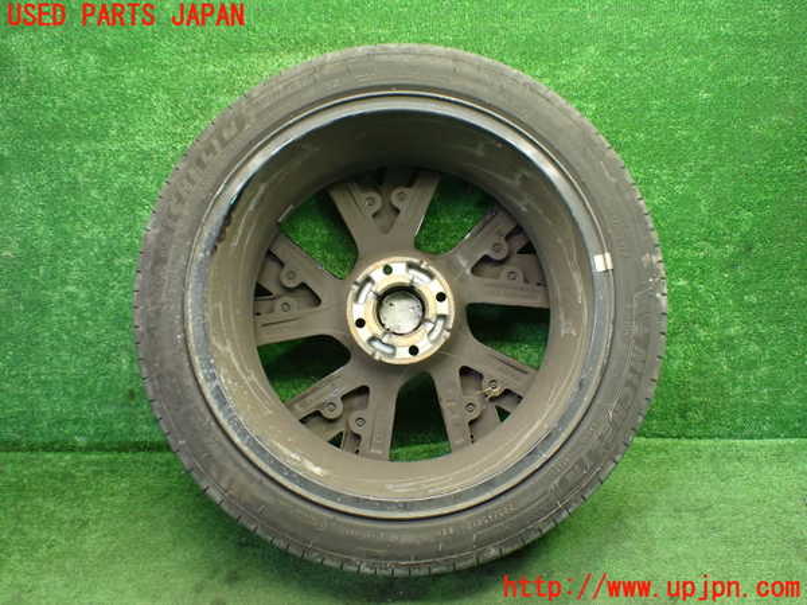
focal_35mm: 30
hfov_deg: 60.0
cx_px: 404
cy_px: 302
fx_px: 699
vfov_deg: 46.8
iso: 800
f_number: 2.3
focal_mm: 5.4
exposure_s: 1/80
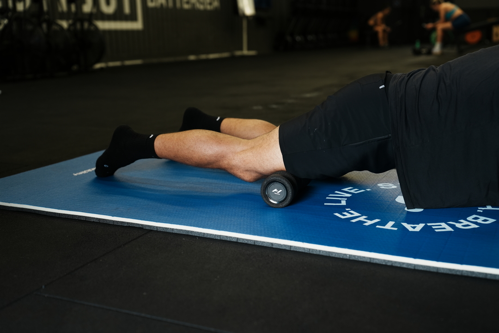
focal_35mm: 42
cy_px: 166
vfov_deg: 31.9
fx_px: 582
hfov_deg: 46.4
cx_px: 250
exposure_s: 1/250
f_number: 2.5
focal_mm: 42
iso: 500
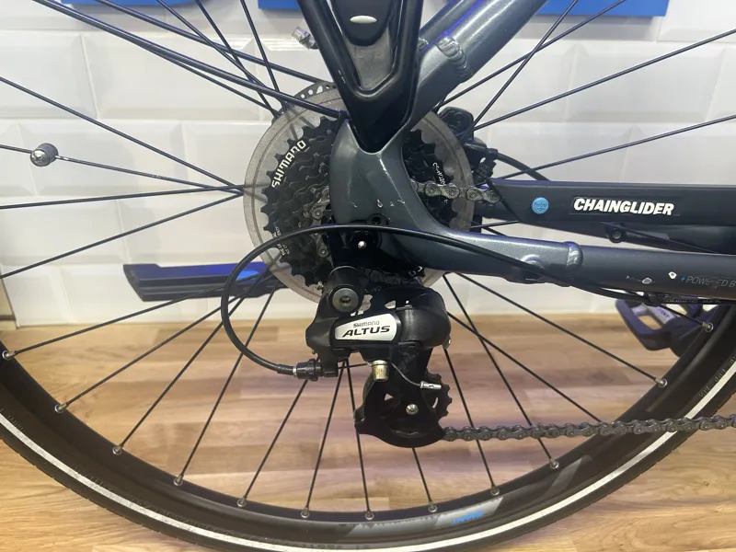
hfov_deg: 67.3
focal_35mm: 26
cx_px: 368
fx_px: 553
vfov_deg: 53.1
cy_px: 276
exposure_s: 1/100
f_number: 1.5
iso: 125
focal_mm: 5.7
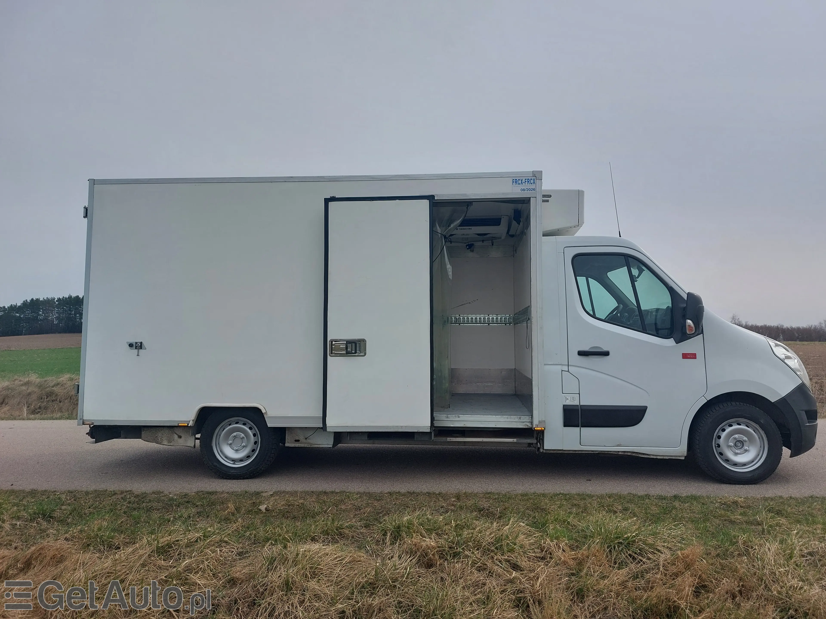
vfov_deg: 54.9
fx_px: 597
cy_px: 310
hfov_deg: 69.4
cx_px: 413
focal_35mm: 25
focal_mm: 5.23
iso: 25
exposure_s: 1/1160
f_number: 1.8
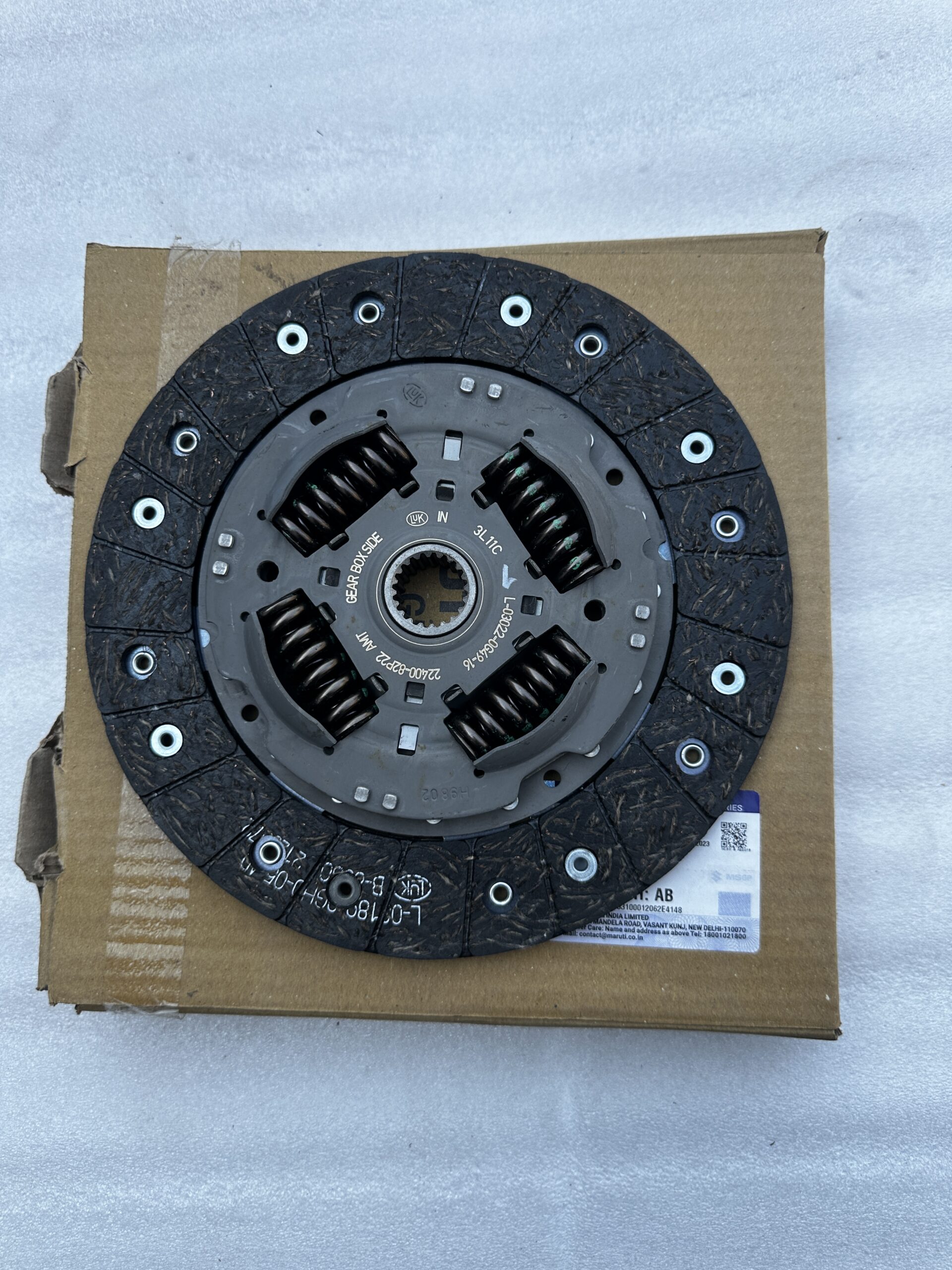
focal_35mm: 24
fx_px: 880
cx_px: 476
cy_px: 635
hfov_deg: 56.8
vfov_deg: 71.6
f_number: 1.78
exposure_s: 1/779
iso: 80
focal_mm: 6.86
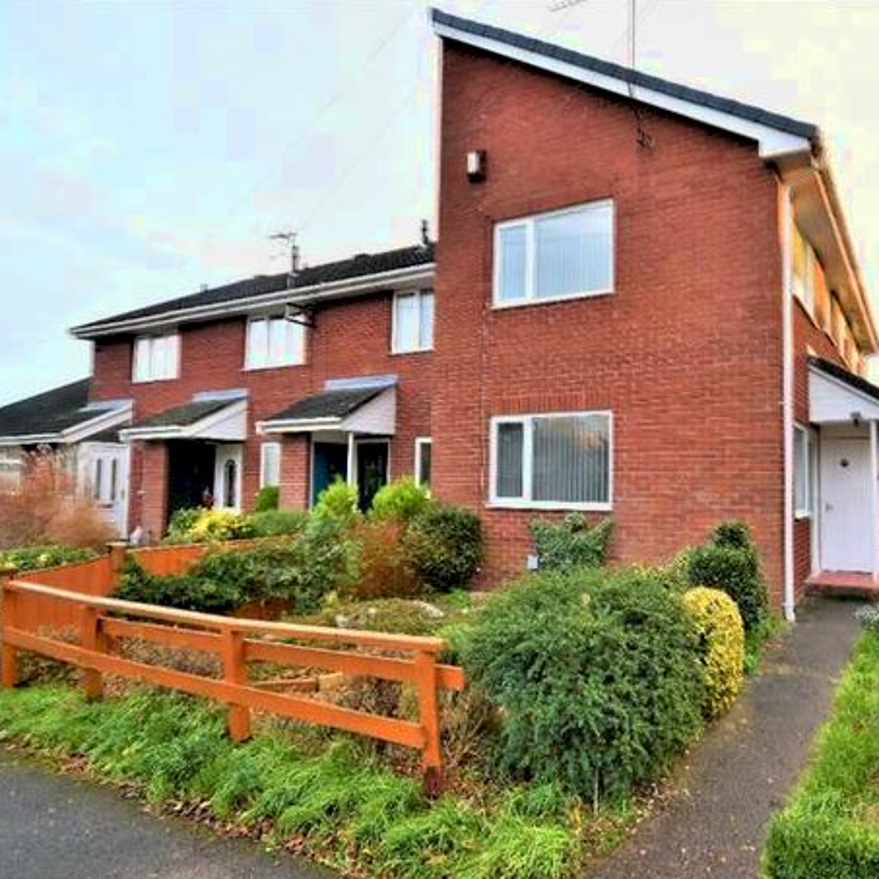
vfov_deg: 70.5
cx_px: 607
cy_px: 451
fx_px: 622
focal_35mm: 22
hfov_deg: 67.9
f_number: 6.3
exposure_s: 1/125
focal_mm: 11
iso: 800
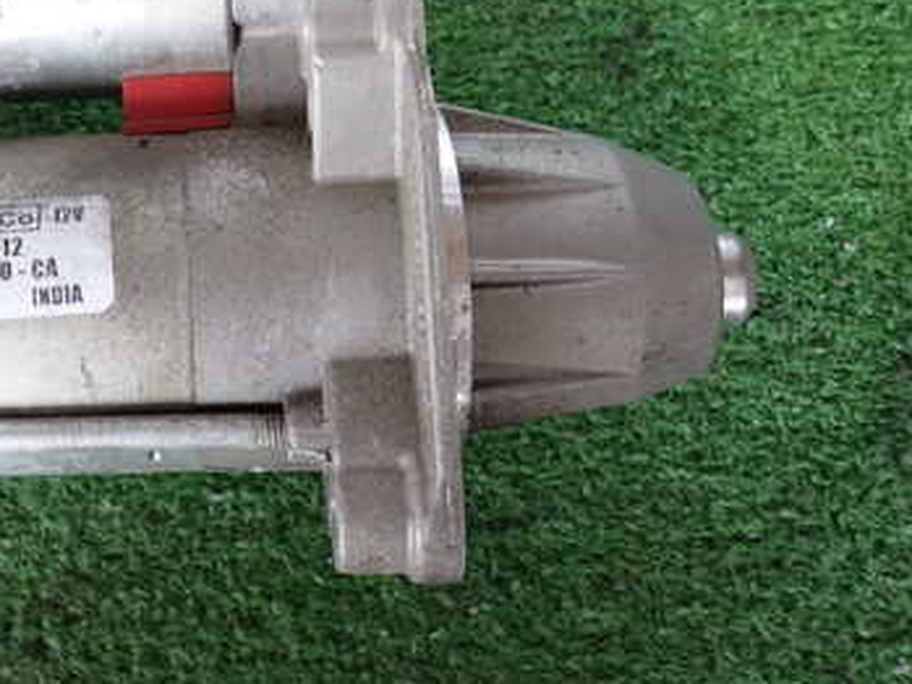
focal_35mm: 43
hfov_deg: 41.8
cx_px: 175
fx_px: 1133
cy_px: 217
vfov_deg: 33.3
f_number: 2
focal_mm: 4.5
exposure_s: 1/40
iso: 200
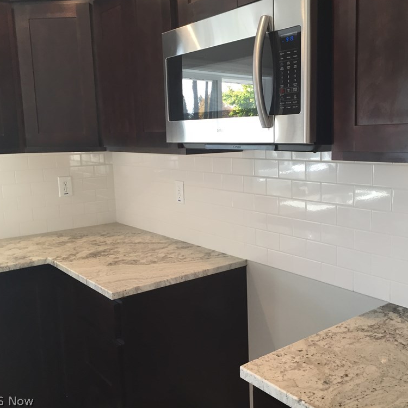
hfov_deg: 46.8
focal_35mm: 35
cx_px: 256
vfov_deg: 47.2
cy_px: 201
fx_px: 467
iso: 40
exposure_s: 1/30
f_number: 2.2
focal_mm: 4.15
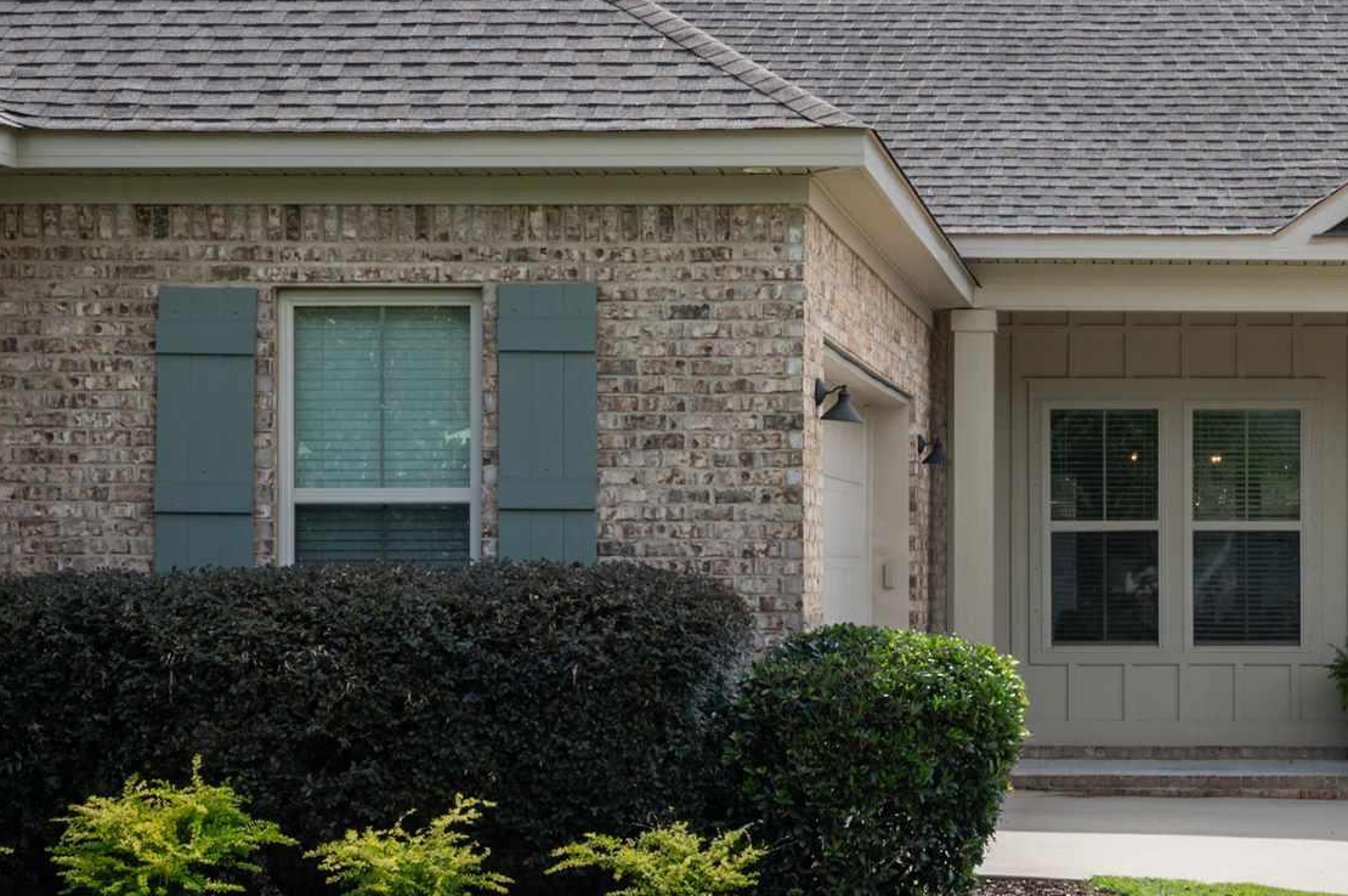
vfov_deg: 16.4
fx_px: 3105
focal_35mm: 83
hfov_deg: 23.9
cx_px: 1200
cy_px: 563
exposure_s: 1/200
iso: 125
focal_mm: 30
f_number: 10
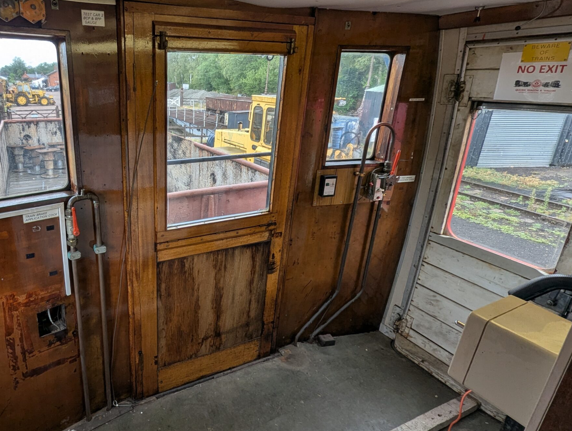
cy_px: 190
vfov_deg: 68.6
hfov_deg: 80.1
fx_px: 314
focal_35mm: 19
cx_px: 166
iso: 43
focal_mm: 1.95
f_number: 2.2
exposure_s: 1/183
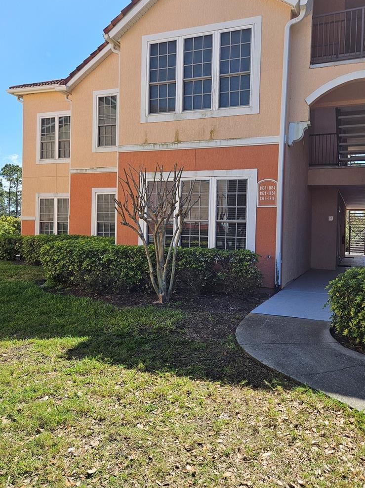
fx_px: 394
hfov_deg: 49.7
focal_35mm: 28
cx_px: 199
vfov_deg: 63.4
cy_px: 236
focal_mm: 5.4
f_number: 1.8
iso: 50
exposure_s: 1/2000
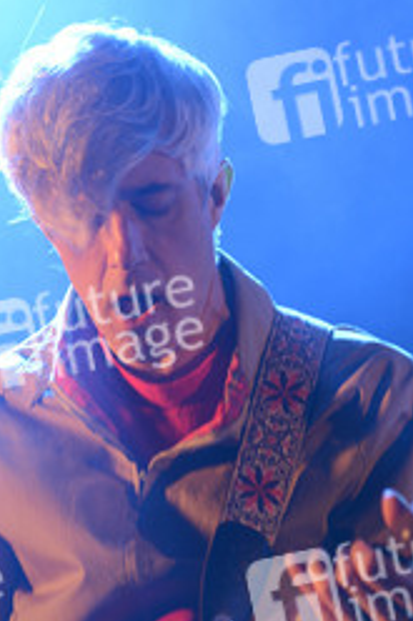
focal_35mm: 113
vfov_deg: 18.0
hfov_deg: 12.1
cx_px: 148
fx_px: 1947
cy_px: 461
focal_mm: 70
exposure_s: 1/200
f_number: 2.8
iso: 1000
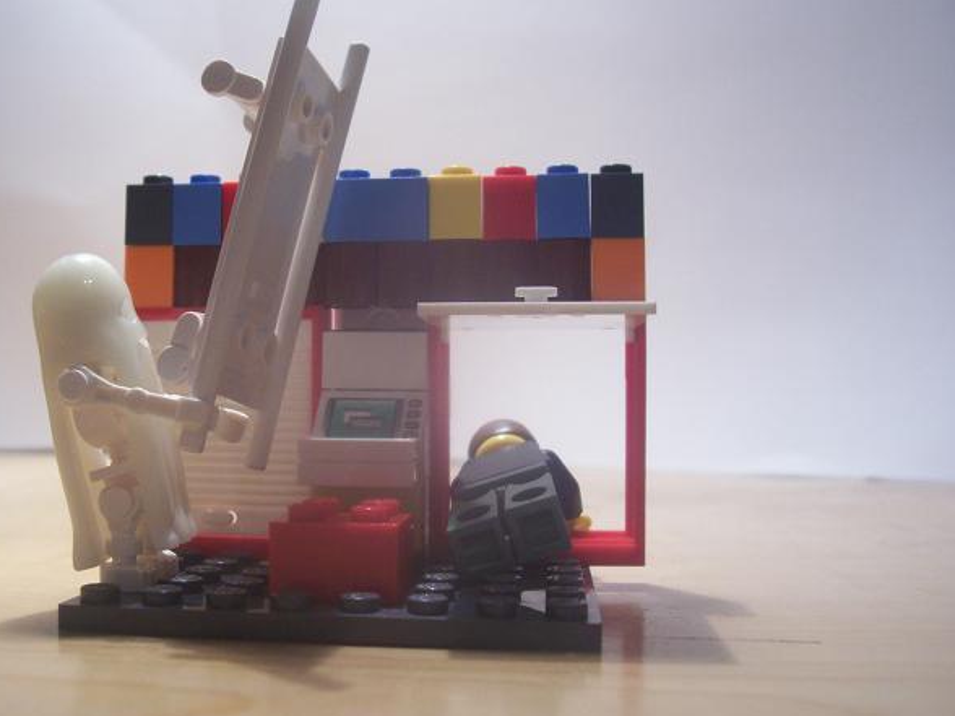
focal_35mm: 40
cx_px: 413
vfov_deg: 35.9
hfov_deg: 46.7
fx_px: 1104
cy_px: 394
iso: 99
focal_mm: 5.6
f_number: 2.7
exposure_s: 1/32
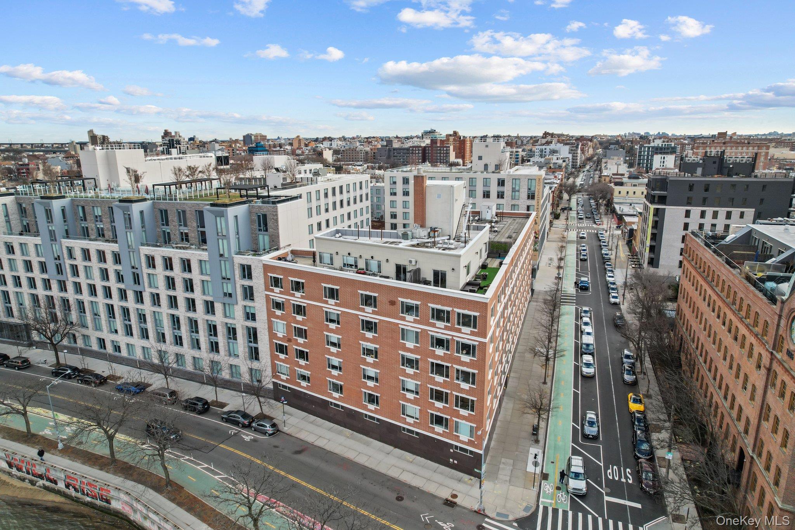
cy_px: 265
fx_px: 486
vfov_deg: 57.2
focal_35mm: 22
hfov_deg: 78.6
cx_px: 398
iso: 200
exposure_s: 1/160
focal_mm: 8.38
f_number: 2.8
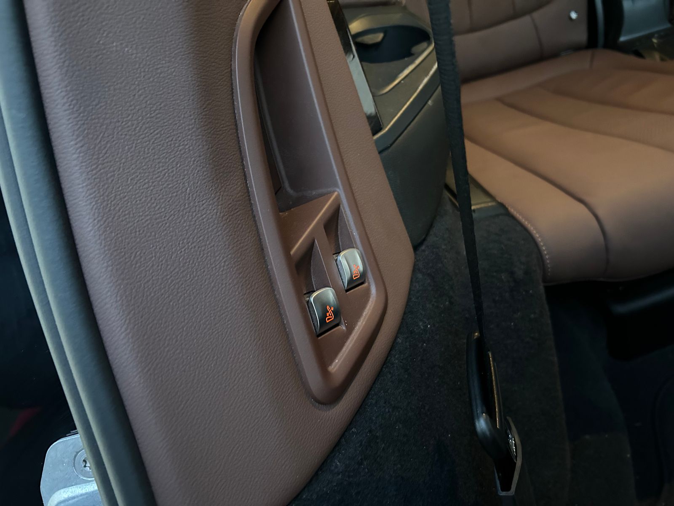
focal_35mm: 26
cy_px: 253
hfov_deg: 67.3
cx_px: 337
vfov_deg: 53.1
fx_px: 506
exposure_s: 1/30
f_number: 1.5
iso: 1000
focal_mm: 5.7
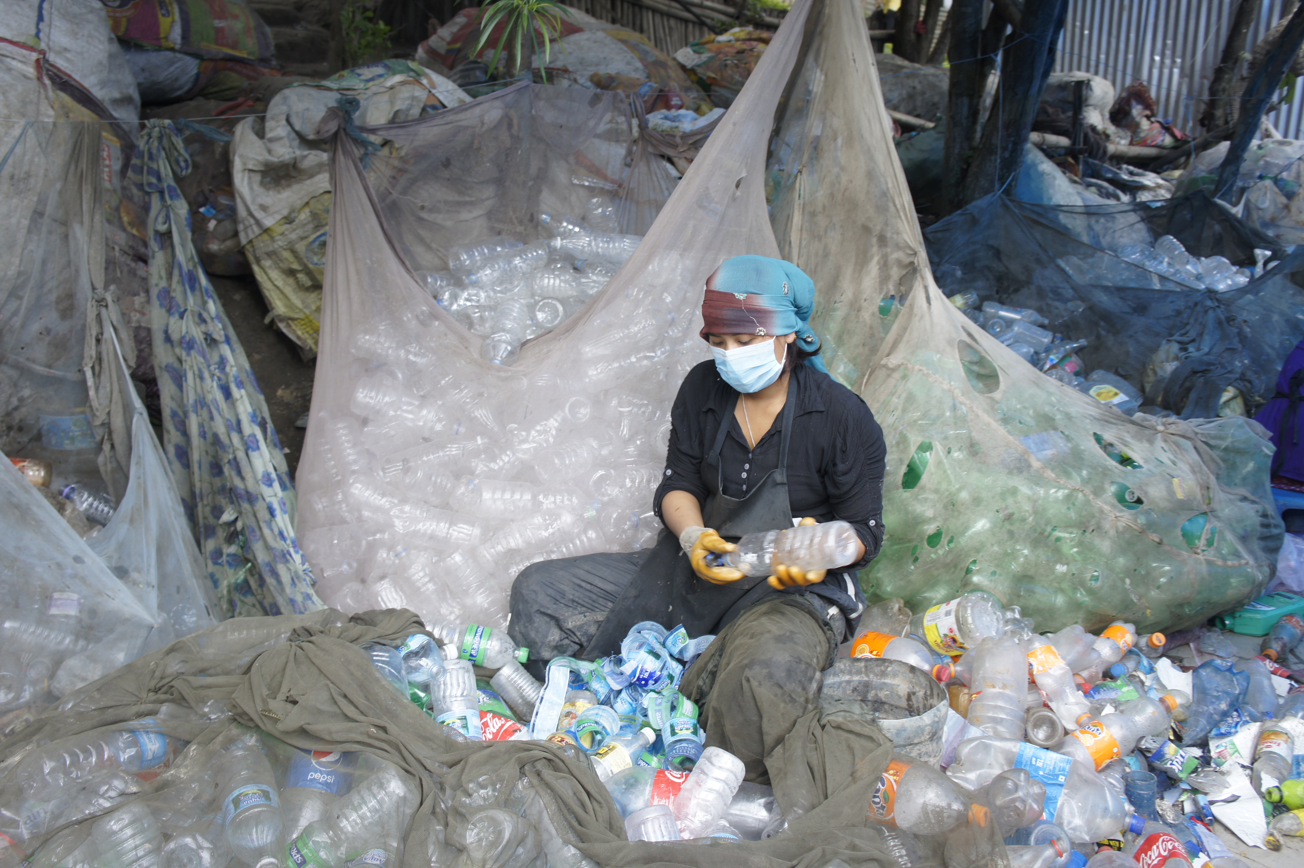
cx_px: 652
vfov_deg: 39.9
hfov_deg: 57.3
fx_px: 1195
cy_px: 434
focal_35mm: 33
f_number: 4.5
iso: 200
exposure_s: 1/100
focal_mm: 22
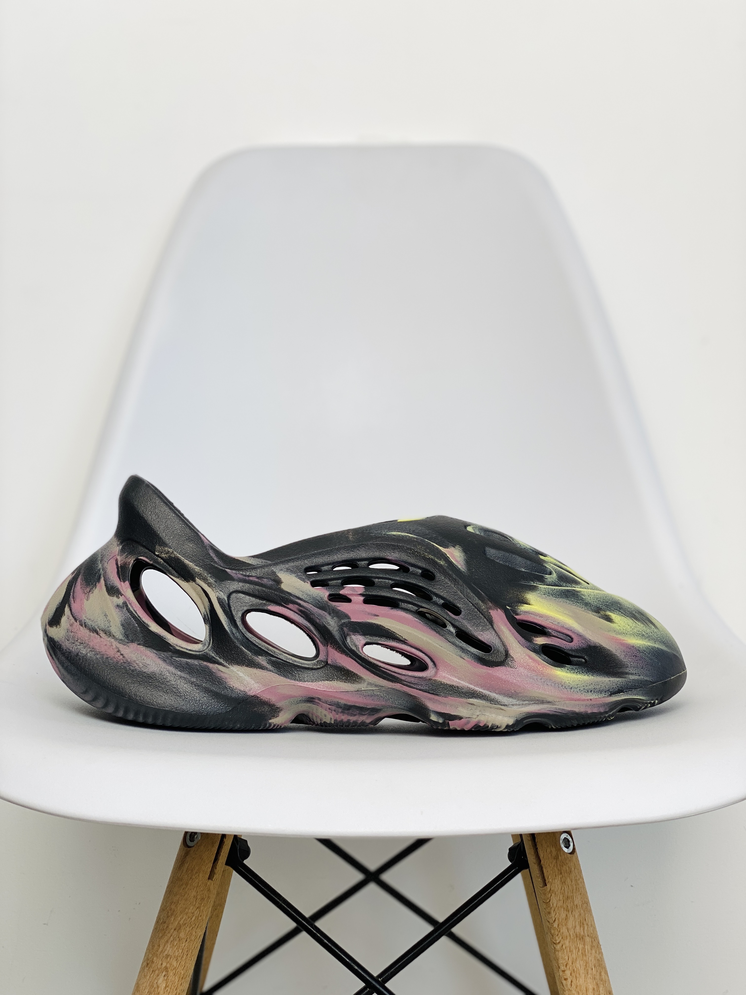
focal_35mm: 52
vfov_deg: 36.8
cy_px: 498
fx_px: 1494
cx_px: 373
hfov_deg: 28.0
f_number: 2
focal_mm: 6
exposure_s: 1/100
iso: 25
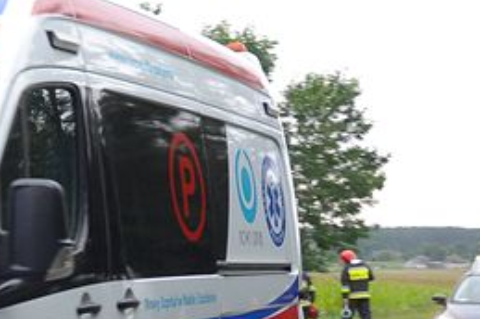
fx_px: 1571
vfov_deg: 11.4
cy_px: 346
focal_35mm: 118
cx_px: -159
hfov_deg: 16.3
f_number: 4.5
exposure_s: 1/80
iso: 640
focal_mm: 24
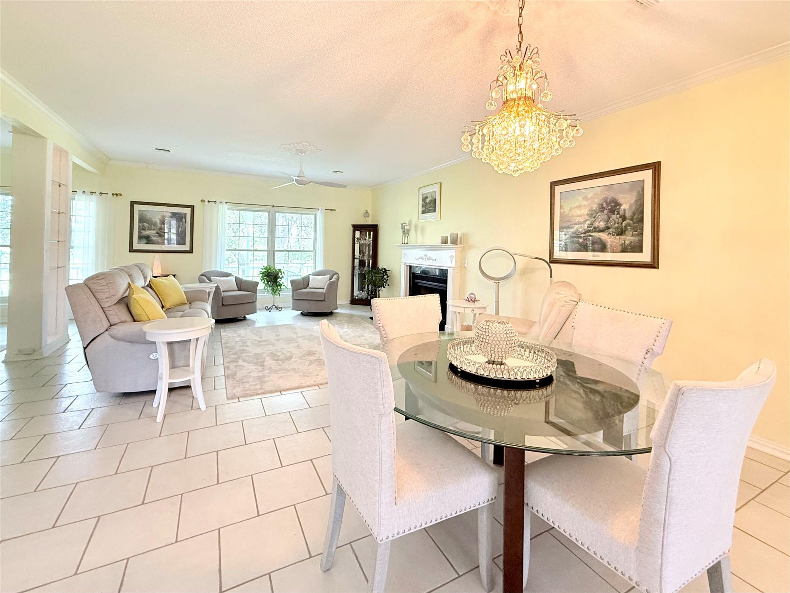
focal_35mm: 14
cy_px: 296
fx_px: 319
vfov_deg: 85.7
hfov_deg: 102.1
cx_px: 395
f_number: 2.2
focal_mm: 2.22
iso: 320
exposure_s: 1/120
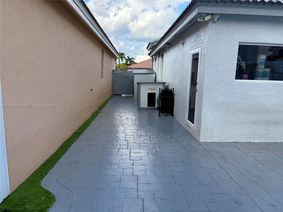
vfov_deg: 53.1
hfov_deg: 67.3
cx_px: 142
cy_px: 106
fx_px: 213
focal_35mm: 26
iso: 64
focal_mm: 5.96
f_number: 1.6
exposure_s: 1/1420
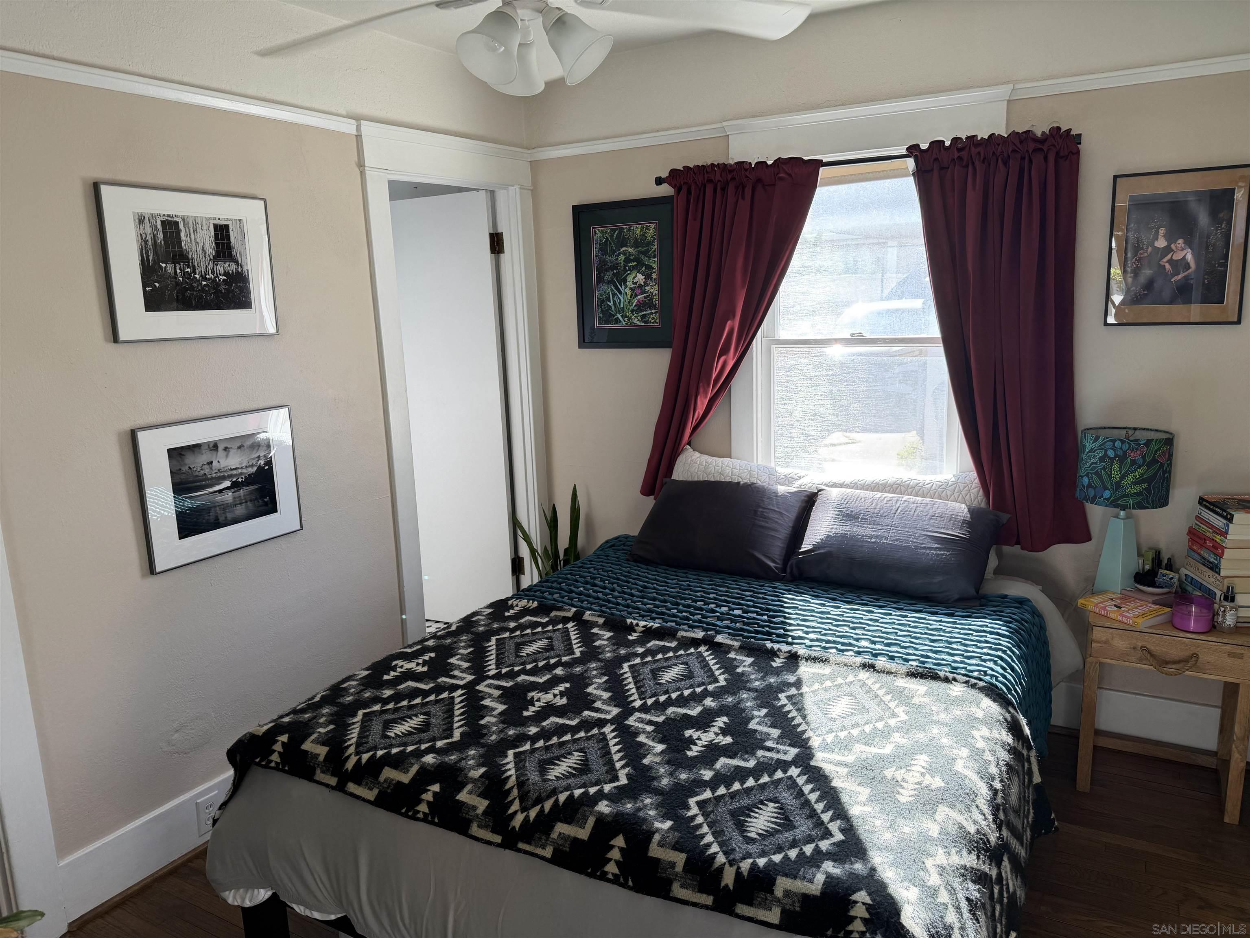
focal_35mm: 24
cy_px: 469
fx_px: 867
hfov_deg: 71.6
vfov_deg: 56.8
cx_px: 625
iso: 80
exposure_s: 1/155
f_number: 1.78
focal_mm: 6.76
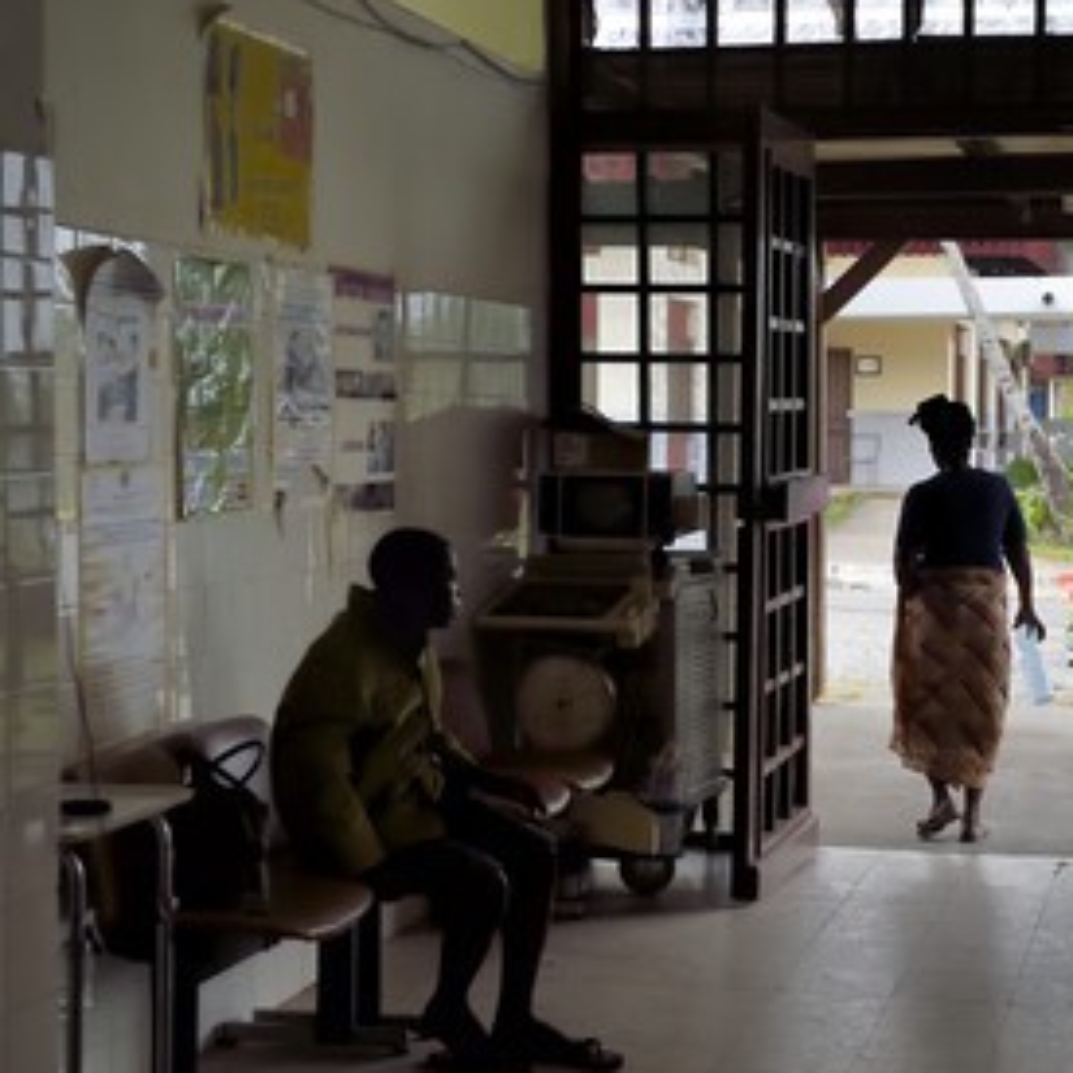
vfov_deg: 26.5
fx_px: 2280
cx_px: 745
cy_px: 538
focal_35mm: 65
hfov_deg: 26.3
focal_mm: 50
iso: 5000
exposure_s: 1/320
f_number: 4.5
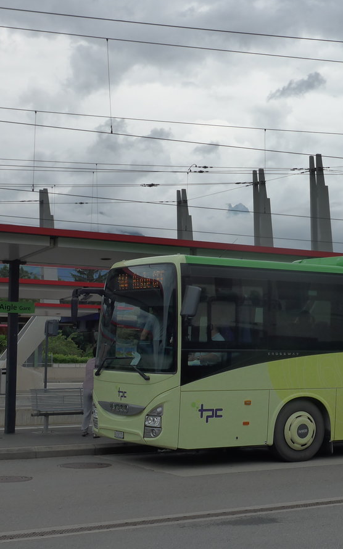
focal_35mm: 70
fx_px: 1047
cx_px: 345
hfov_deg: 18.1
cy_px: 274
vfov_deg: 29.4
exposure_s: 1/640
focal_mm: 10.1
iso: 160
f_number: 4
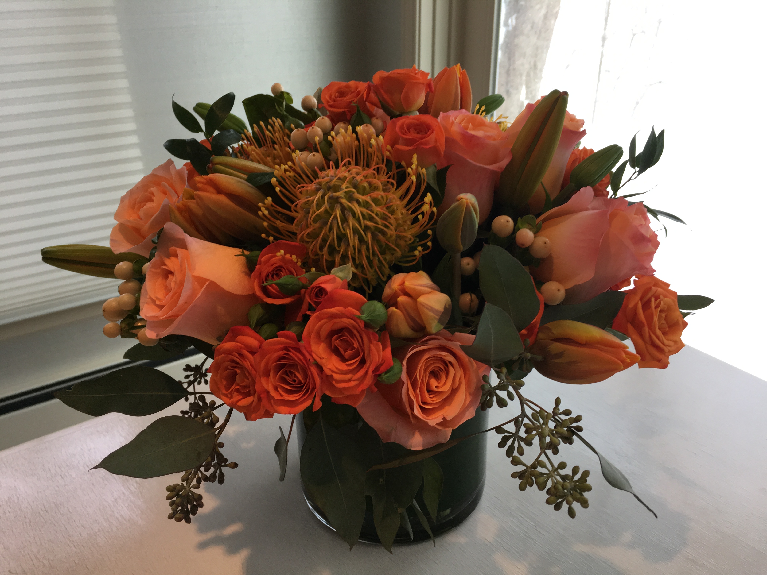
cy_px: 288
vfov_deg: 48.2
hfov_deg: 61.7
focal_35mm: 29
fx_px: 643
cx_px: 384
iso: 40
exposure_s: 1/120
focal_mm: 4.15
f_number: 2.2
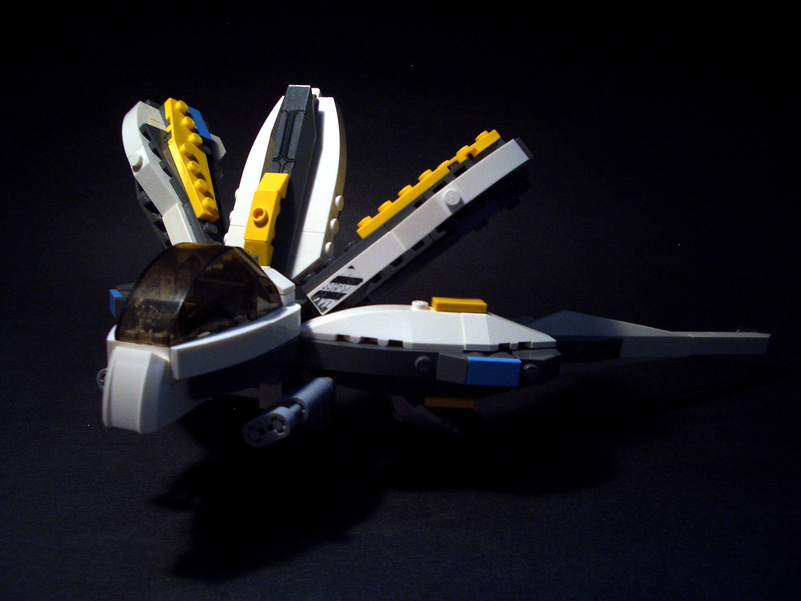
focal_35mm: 35
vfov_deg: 40.7
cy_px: 300
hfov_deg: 52.6
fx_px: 810
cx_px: 400
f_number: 2.6
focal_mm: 5.8
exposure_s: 1/25
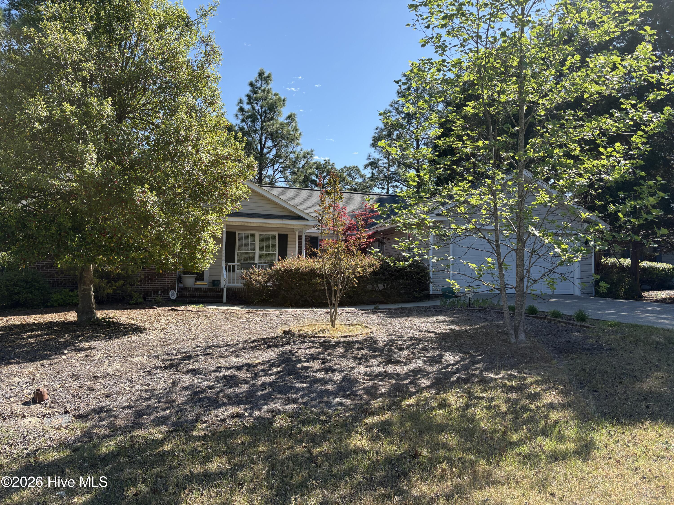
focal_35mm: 26
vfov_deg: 53.1
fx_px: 506
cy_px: 252
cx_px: 337
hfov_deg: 67.3
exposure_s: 1/1706
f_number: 1.6
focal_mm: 5.96
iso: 50
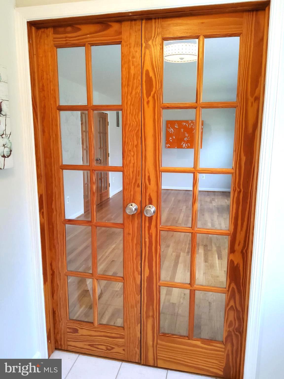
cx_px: 142
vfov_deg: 67.3
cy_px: 190
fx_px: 284
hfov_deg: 53.1
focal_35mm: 26
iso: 250
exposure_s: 1/120
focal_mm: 3.08
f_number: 2
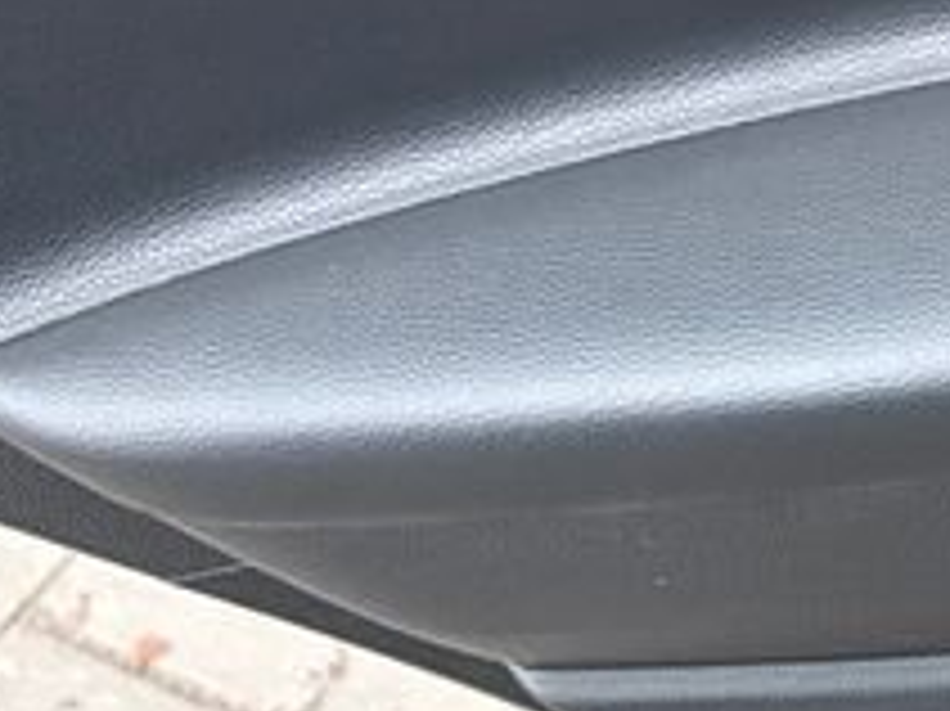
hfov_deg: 14.3
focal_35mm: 126
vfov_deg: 11.3
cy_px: -342
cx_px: 1553
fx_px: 3456
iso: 640
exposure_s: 1/25
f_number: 1.6
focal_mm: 5.96
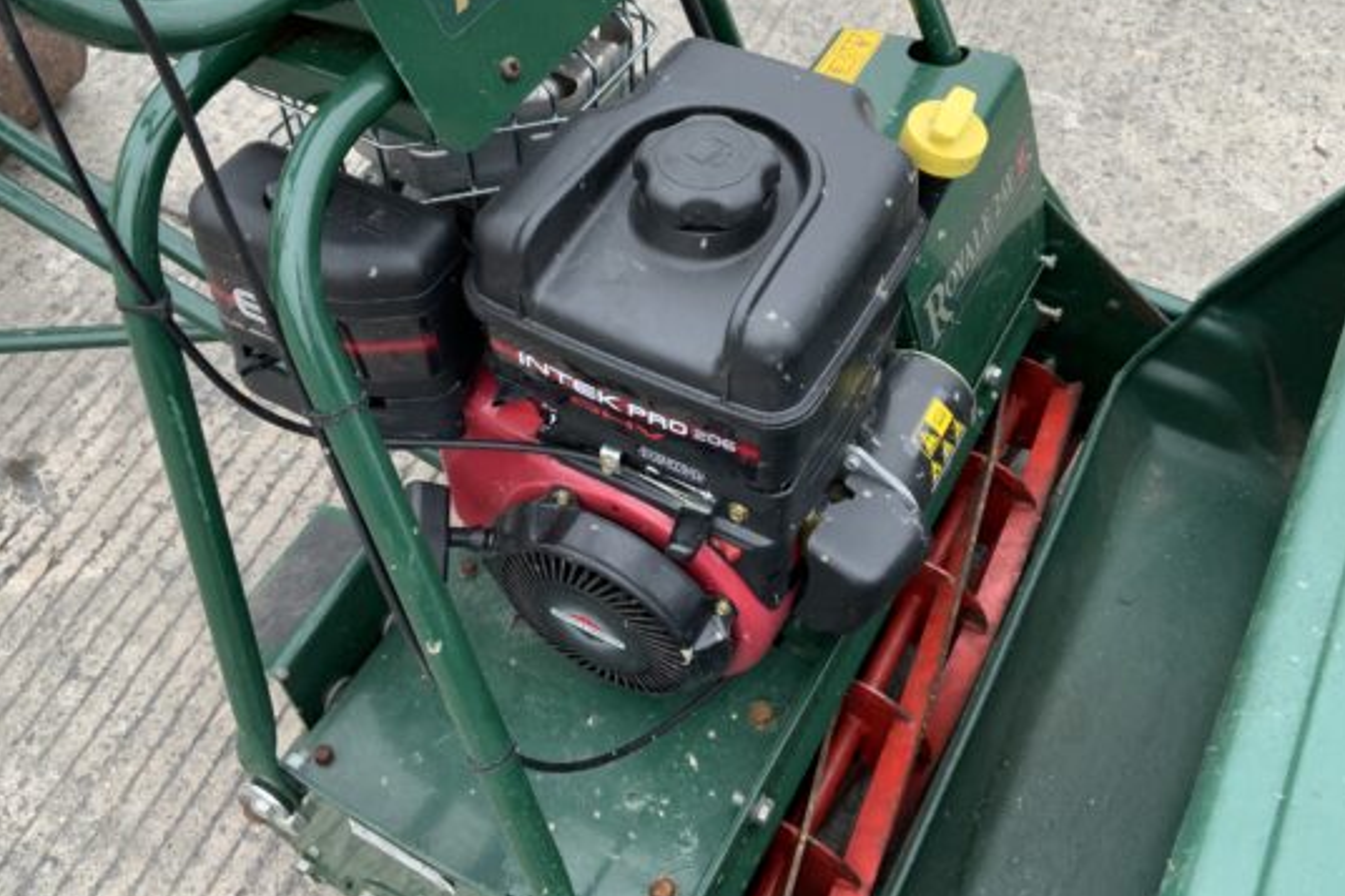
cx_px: 680
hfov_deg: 53.1
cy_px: 374
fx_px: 1345
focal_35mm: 36
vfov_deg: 36.8
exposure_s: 1/122
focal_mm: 3
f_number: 1.8
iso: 25
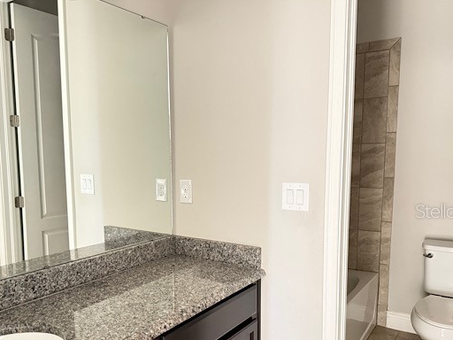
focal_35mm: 30
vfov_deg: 46.4
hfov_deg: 59.9
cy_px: 211
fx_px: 393
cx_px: 216
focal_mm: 6.76
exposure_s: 1/30
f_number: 1.78
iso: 1250
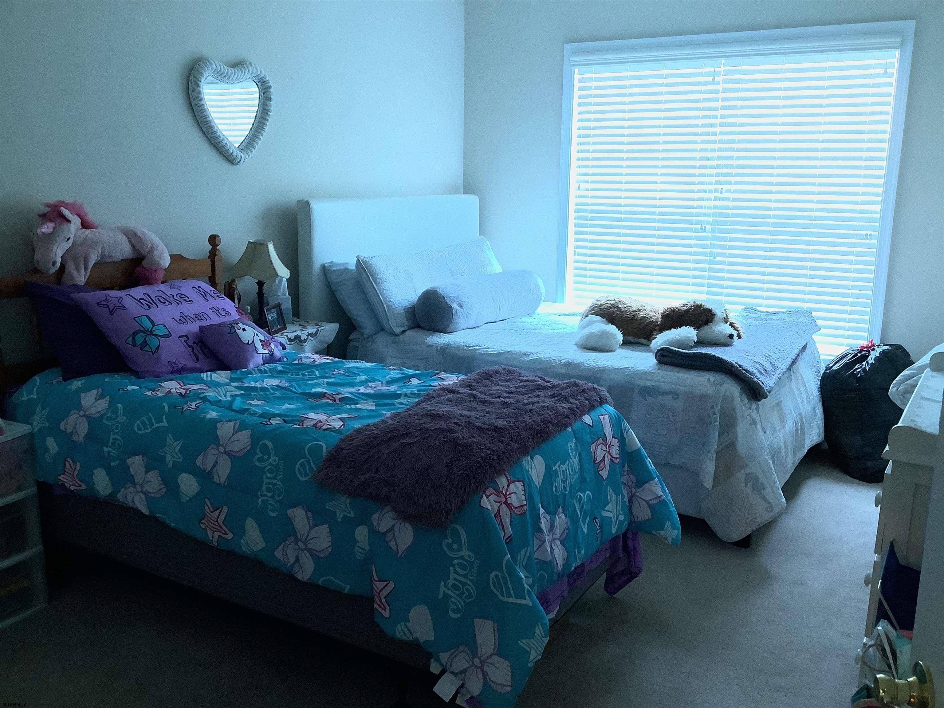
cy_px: 354
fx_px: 845
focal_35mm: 31
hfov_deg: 58.4
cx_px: 472
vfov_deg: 45.4
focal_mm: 3.3
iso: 320
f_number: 2.4
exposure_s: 1/40
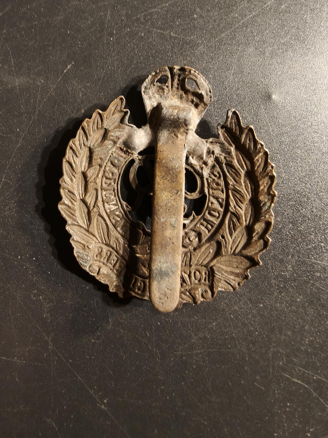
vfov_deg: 73.9
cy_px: 219
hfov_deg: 58.9
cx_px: 164
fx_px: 291
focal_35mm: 23
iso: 250
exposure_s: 1/64.9
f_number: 2
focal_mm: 2.32
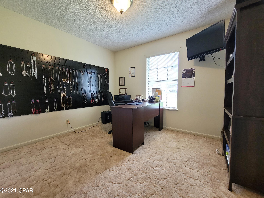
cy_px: 99
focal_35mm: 13
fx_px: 99
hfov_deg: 106.2
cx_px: 132
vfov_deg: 89.9
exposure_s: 1/59
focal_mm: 2.2
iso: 250
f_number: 2.2
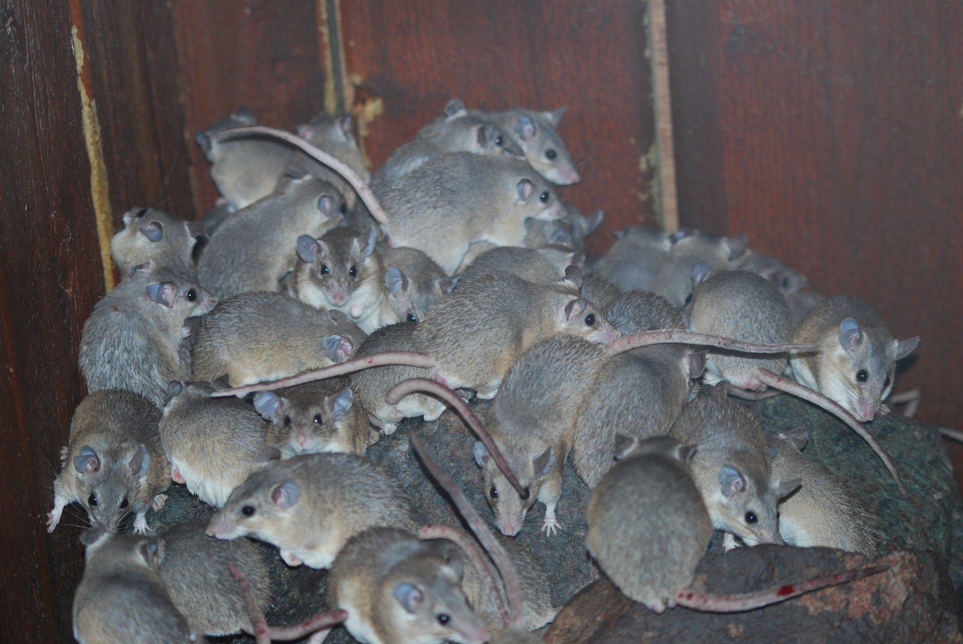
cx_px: 482
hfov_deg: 15.9
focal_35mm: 129
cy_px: 322
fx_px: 3455
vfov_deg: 10.7
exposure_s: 1/125
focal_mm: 86
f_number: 4
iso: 100
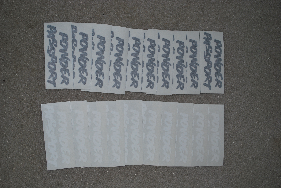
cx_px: 140
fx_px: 410
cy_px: 94
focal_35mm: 52
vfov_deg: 25.8
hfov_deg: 37.8
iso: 200
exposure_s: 1/60
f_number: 5.3
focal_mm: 35
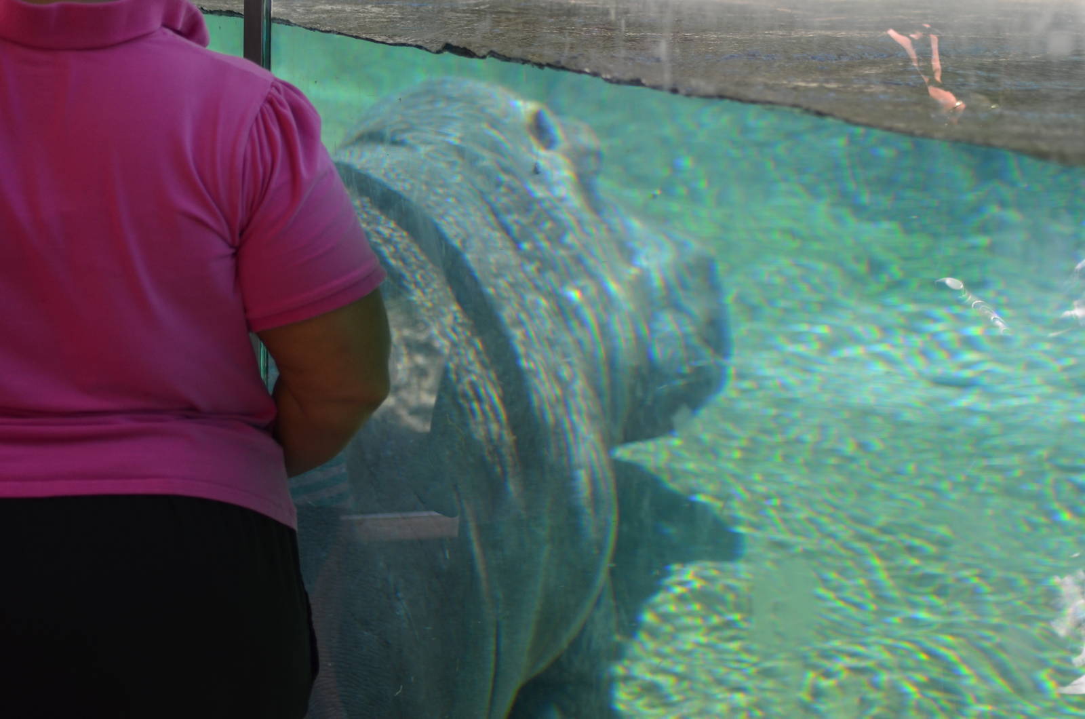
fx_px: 3158
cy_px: 360
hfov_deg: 19.5
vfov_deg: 13.0
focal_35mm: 105
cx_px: 542
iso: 400
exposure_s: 1/320
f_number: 4.5
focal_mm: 70
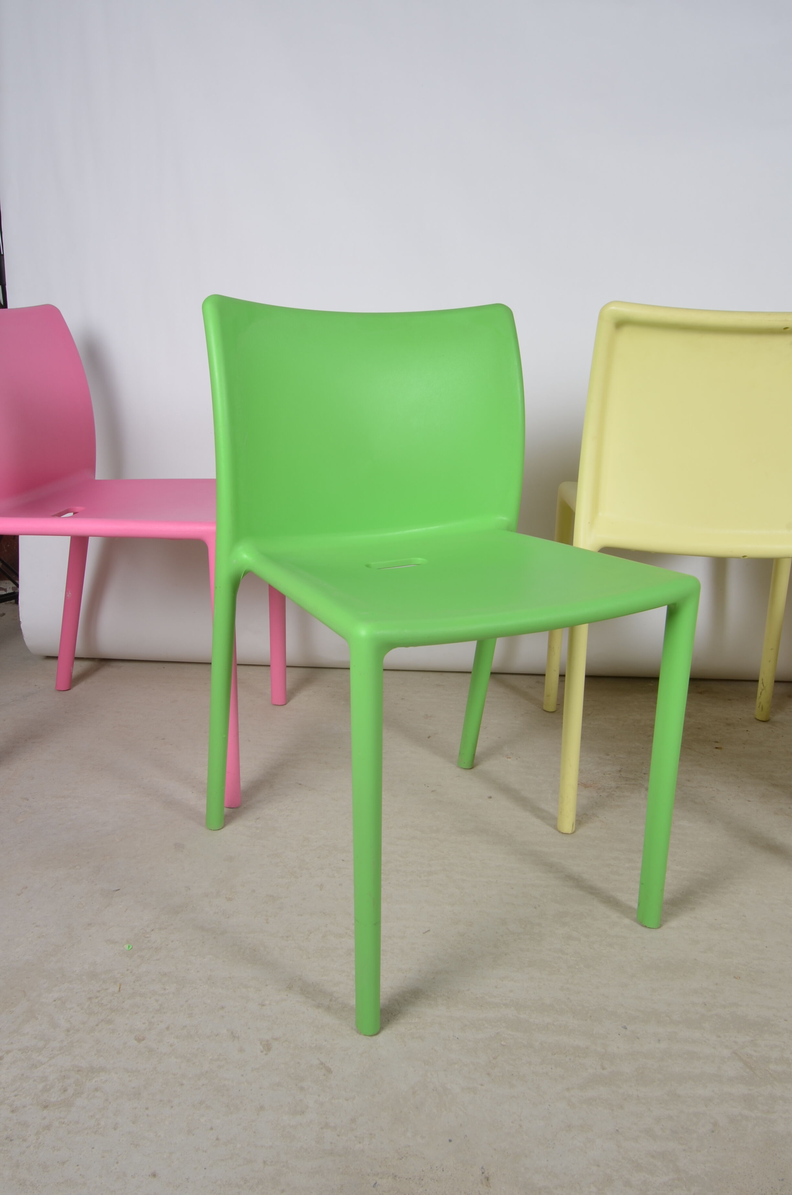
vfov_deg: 70.5
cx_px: 396
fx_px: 845
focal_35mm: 26
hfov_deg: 50.2
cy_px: 598
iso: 100
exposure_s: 1/125
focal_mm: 17
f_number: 14
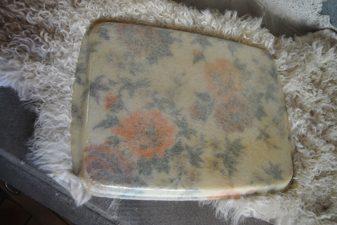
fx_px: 281
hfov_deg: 61.9
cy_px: 112
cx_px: 168
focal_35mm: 30
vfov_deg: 43.7
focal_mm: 20
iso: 200
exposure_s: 1/30
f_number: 3.5
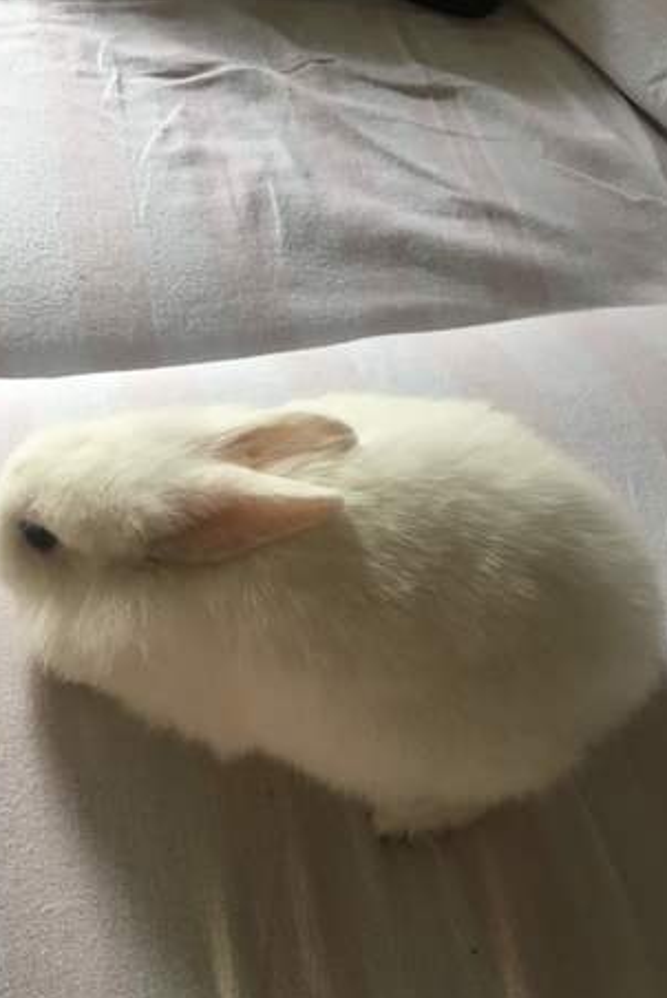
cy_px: 512
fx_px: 888
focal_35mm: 32
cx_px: 300
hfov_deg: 41.1
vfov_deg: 58.7
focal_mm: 4.15
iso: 64
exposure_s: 1/30
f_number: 2.2
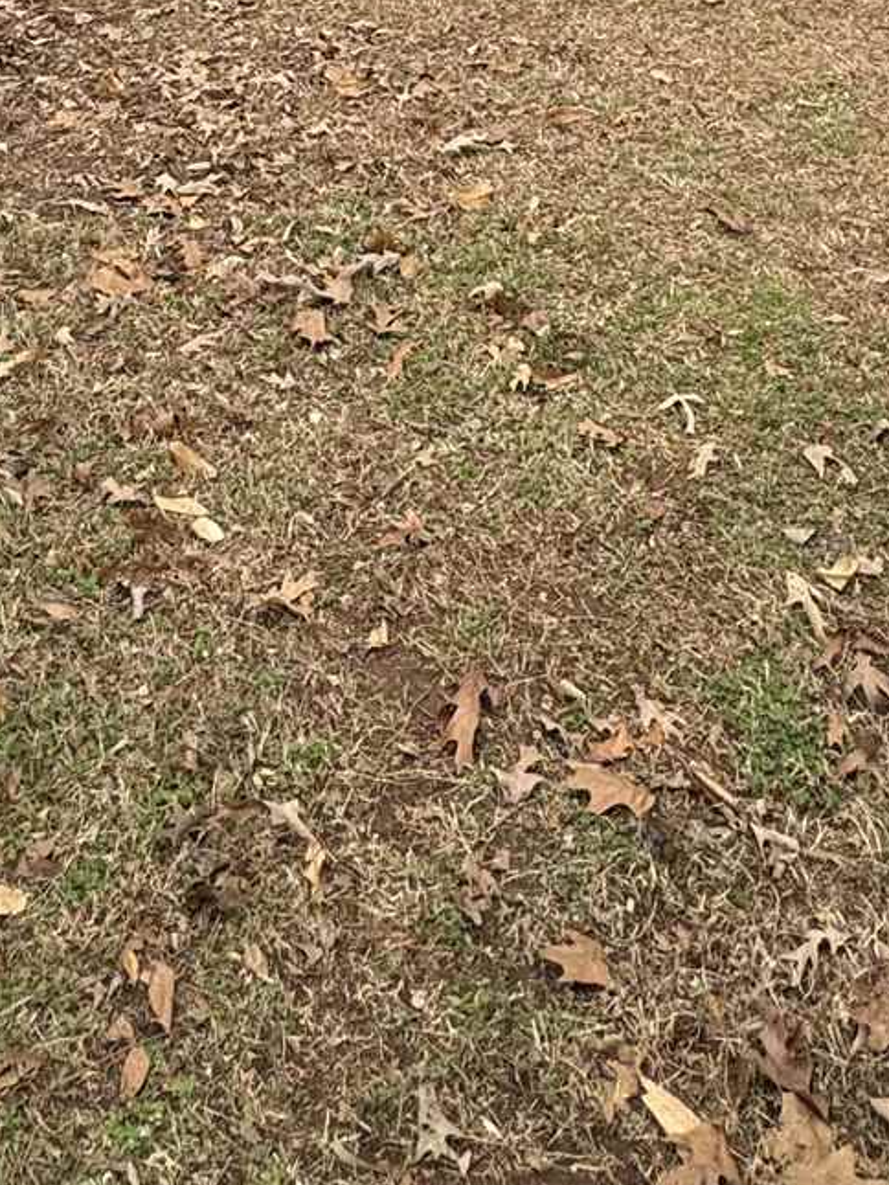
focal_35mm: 50
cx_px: 342
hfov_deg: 29.0
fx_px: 1712
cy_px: -461
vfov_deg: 28.8
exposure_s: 1/99
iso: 40
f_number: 2.2
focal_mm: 2.22
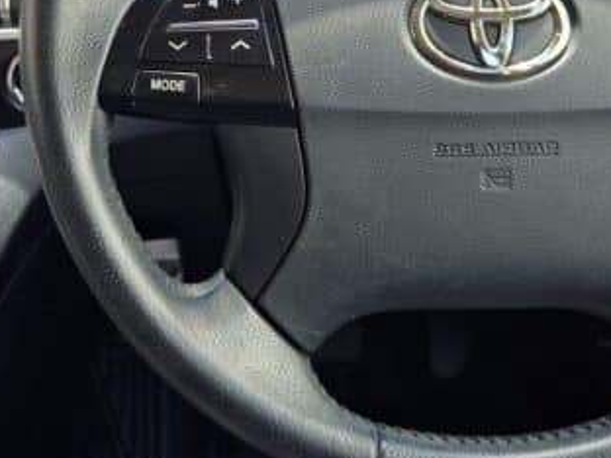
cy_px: 72
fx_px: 1041
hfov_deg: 32.4
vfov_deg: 24.3
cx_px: 198
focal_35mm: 59
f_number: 1.8
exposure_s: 1/180
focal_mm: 5.4
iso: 40
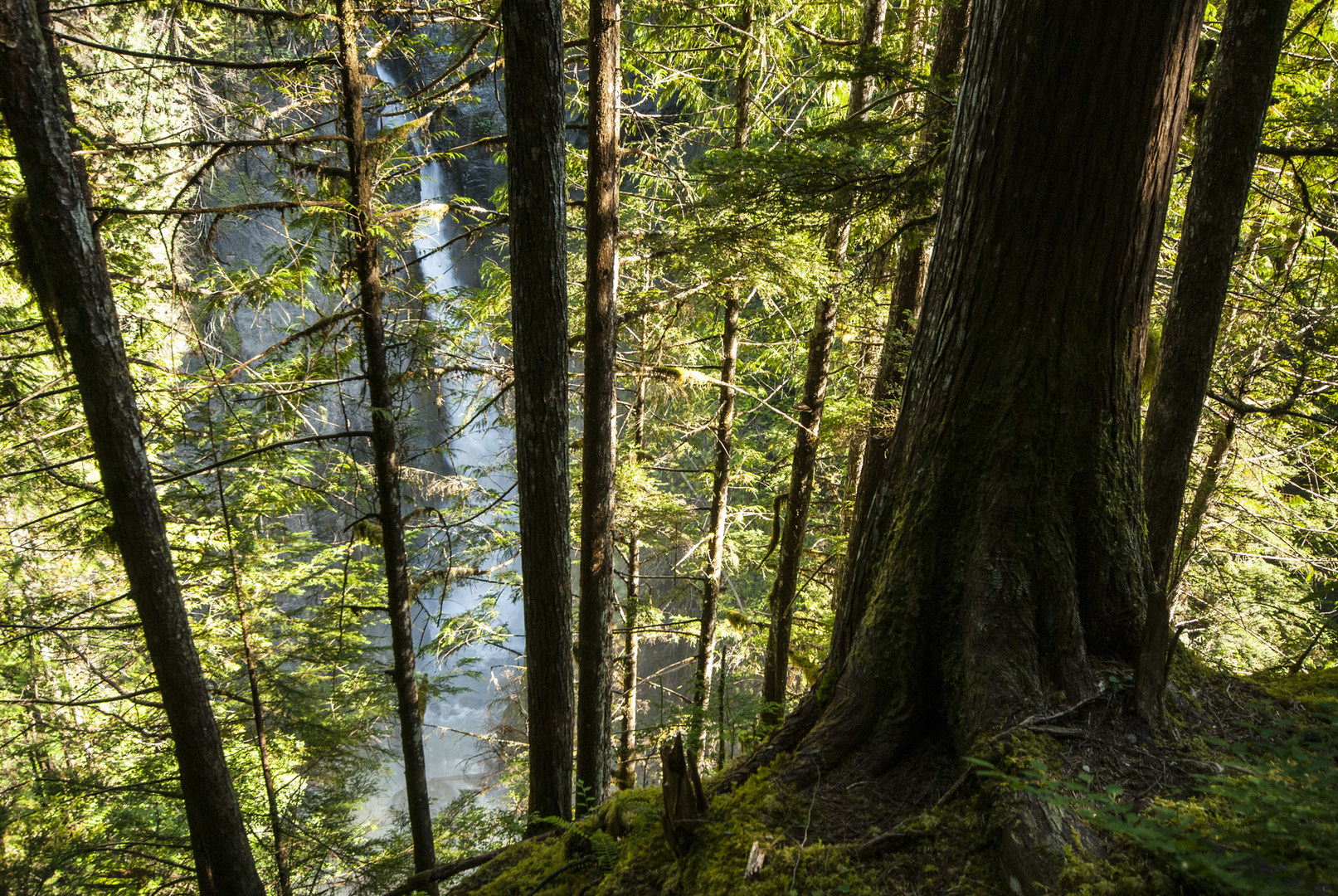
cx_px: 669
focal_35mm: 30
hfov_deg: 61.9
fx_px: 1116
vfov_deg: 43.7
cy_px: 448
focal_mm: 20
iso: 320
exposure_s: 1/50
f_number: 5.6
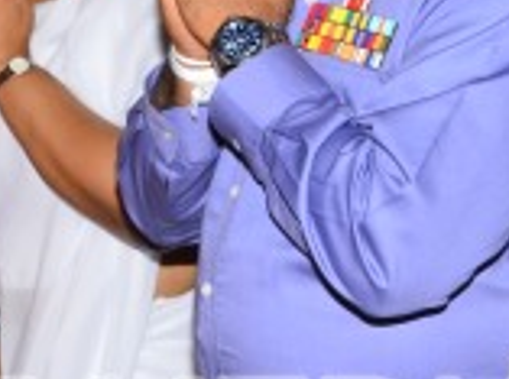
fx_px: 2184
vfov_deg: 9.8
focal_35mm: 149
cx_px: -263
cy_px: -28
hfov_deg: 12.6
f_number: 8
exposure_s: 1/80
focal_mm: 27
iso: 320
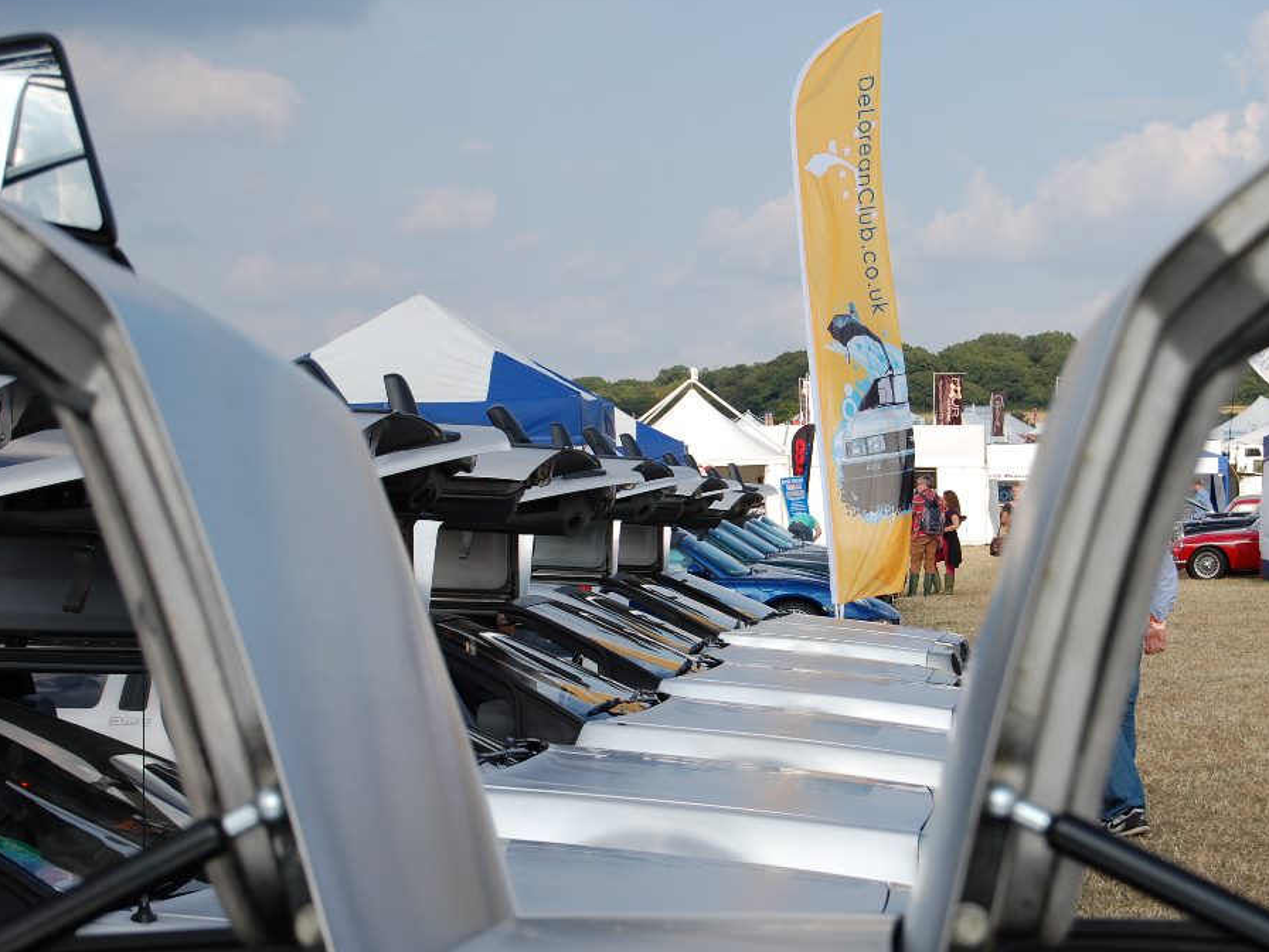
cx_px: 719
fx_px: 3319
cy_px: 472
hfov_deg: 21.6
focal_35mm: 91
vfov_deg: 16.3
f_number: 9
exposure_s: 1/320
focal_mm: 55
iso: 200
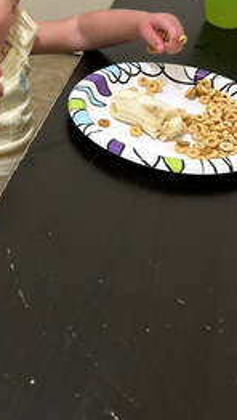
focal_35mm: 54
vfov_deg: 37.8
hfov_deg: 21.2
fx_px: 601
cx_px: -25
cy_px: 120
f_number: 1.5
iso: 125
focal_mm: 5.7
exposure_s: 1/60
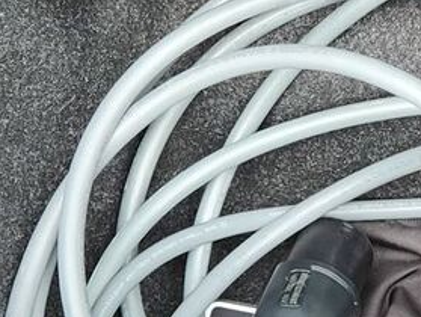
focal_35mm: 158
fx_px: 1924
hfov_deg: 12.0
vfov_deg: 9.4
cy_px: 21
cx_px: 598
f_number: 1.8
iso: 64
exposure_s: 1/180
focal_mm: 5.4
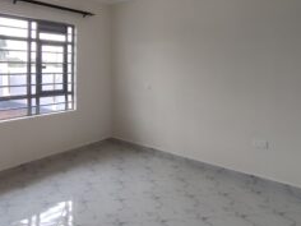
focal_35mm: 22
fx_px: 191
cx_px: 143
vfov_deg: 58.9
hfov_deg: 76.3
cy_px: 66
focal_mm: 1.66
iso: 199
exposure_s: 1/120
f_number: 2.2
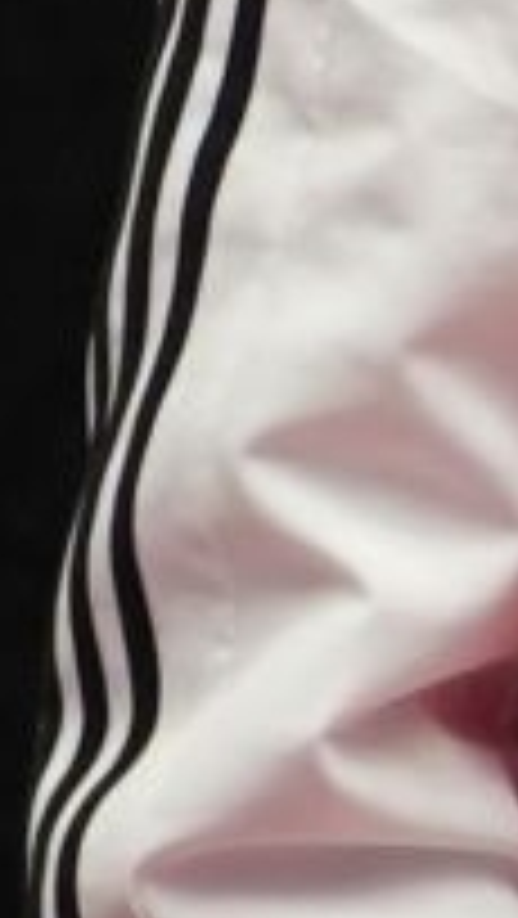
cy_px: 4
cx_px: 3567
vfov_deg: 1.1
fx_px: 47220
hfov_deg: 0.6
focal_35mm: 1937
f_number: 2.8
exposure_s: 1/320
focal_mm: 140
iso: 1250
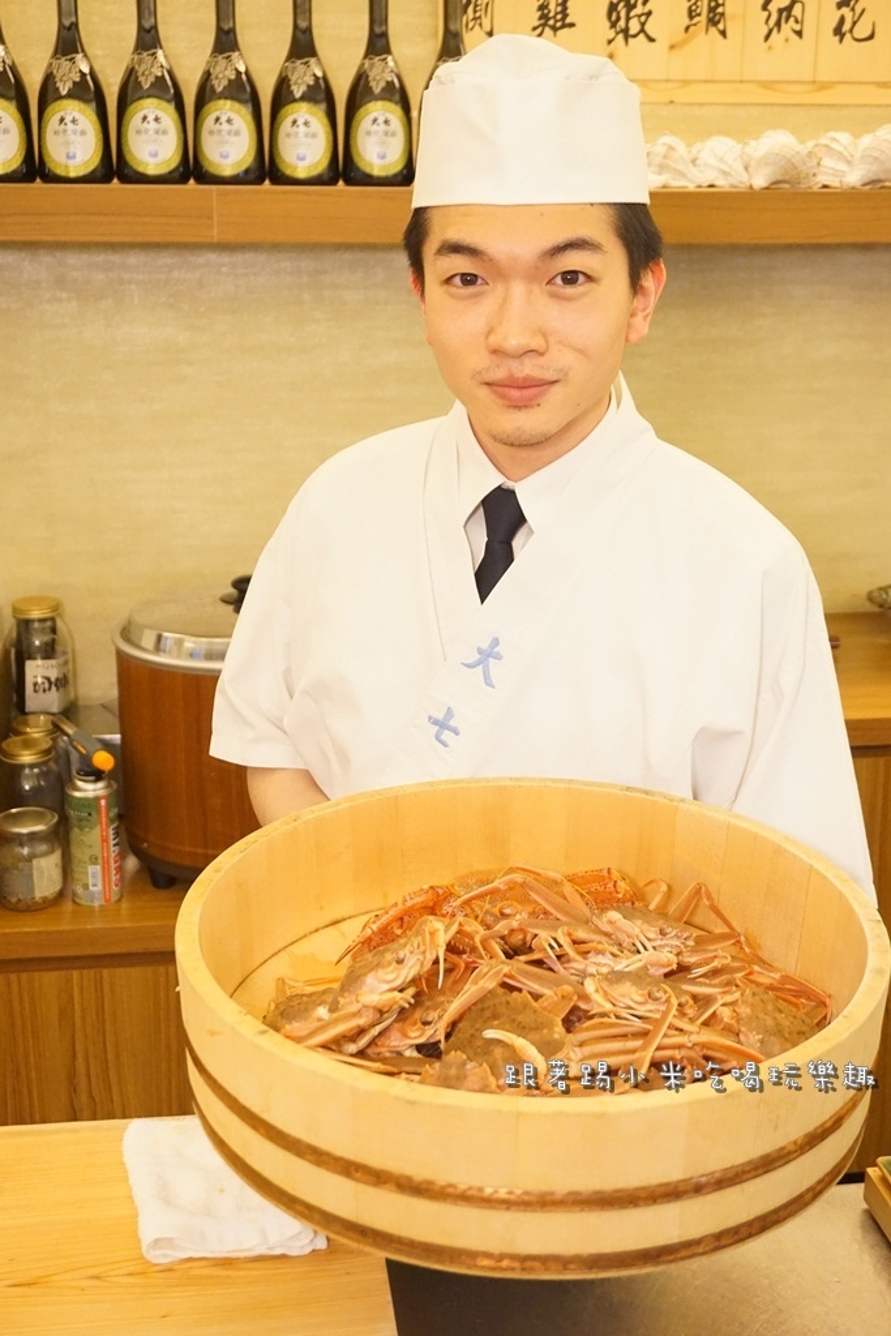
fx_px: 1614
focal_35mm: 44
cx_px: 446
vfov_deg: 45.0
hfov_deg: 30.9
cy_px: 668
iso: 3200
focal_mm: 29
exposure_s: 1/50
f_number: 4.5
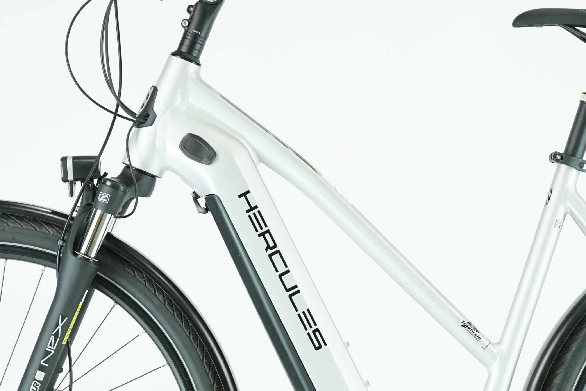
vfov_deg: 10.7
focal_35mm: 128
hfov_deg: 16.0
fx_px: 2083
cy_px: 302
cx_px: 382
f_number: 5
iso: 2000
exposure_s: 1/200
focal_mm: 57
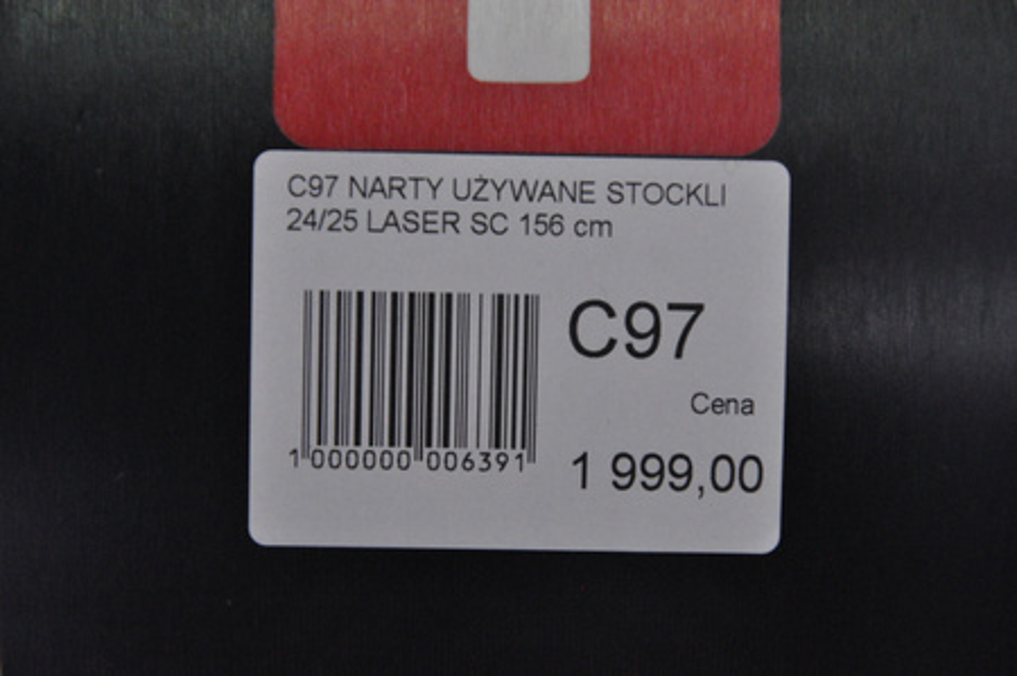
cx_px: 508
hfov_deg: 13.1
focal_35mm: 158
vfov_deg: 8.7
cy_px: 338
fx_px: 4444
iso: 3200
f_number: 8
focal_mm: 105
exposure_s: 1/125
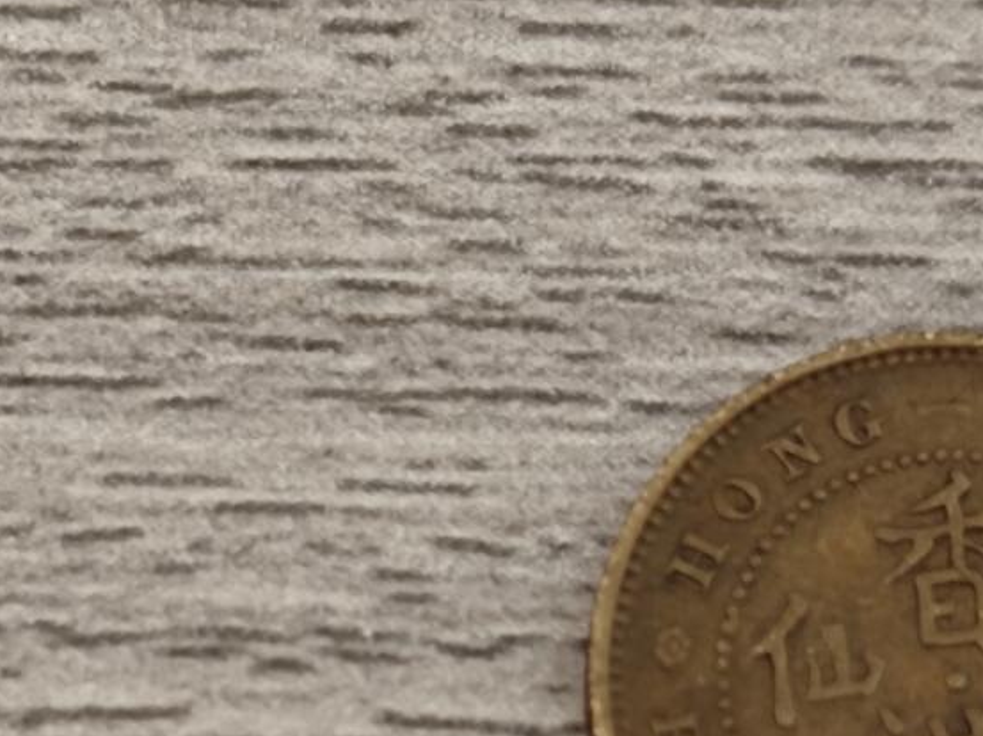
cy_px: 633
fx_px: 5392
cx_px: 953
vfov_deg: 7.8
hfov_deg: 10.3
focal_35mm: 190
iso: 500
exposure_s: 1/50
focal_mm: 8.7
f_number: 1.9
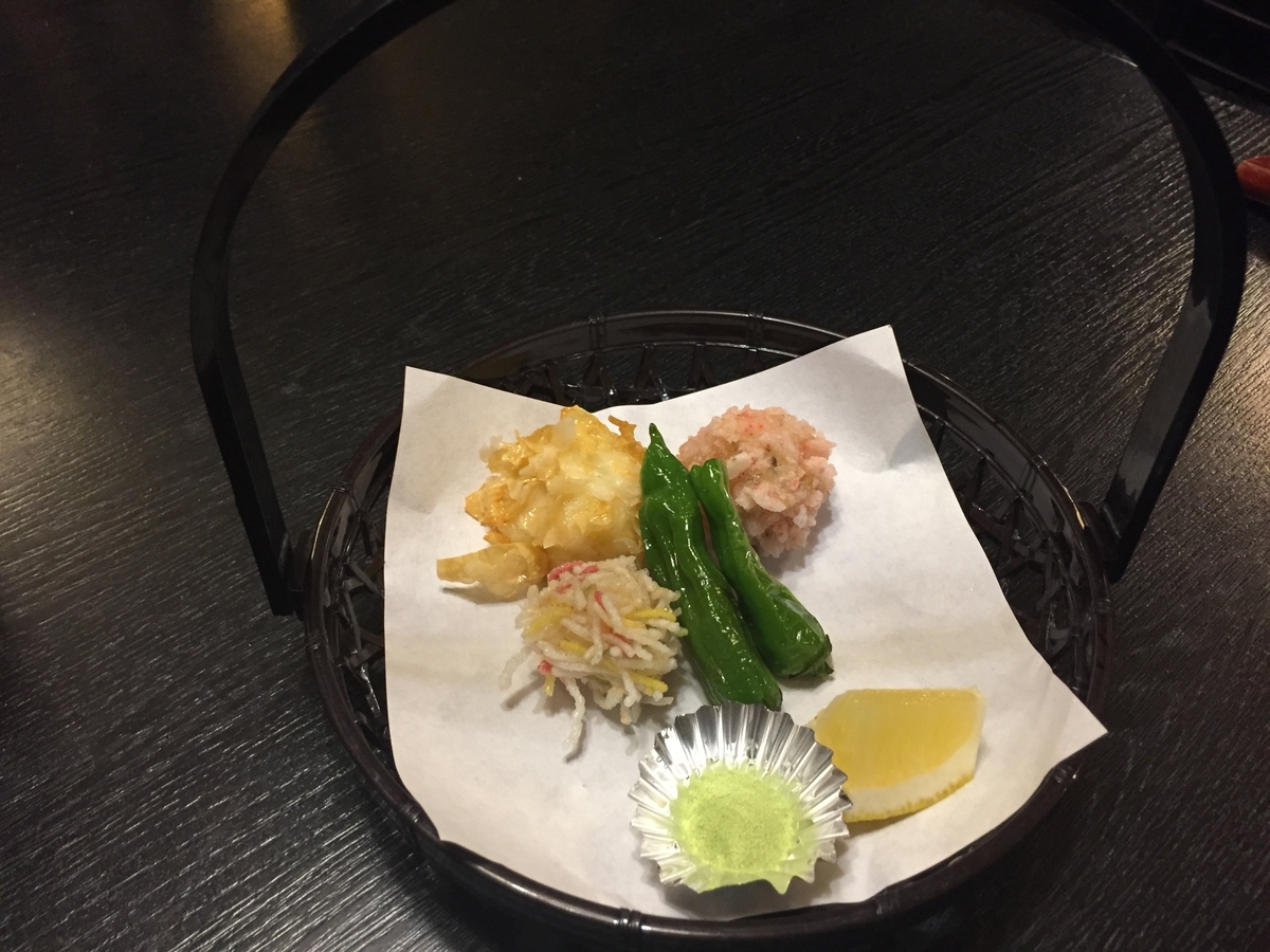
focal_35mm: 29
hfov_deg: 61.7
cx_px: 635
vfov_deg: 48.2
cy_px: 476
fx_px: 1064
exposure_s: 1/30
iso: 160
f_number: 2.2
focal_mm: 4.15
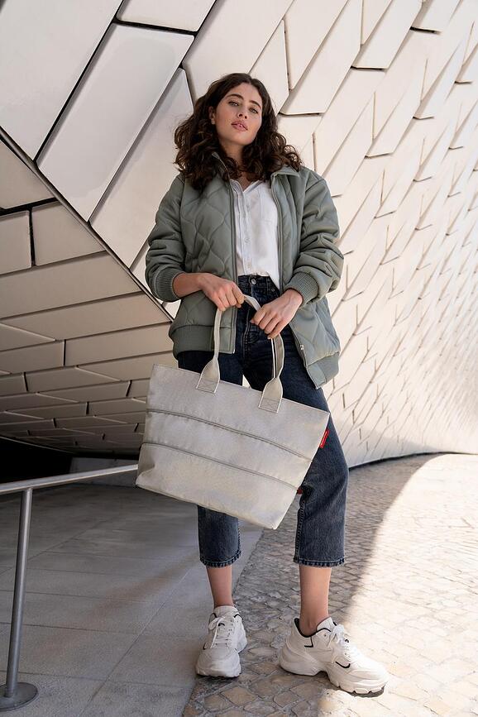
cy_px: 358
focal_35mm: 26
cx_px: 239
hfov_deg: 49.6
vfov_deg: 69.4
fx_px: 518
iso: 200
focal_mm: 26
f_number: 4
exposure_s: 1/1250
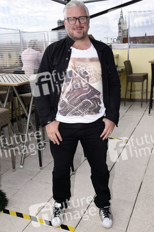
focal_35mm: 36
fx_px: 232
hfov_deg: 36.7
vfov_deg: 53.2
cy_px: 114
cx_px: 82
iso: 250
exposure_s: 1/160
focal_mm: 32
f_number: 11
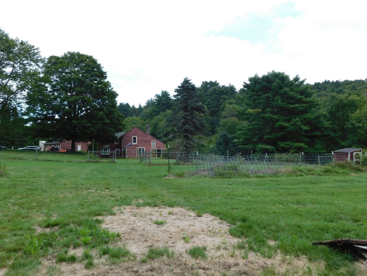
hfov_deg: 60.0
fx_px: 318
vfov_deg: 46.8
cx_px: 184
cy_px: 138
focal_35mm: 30
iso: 125
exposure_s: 1/400
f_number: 3.2
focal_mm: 5.3
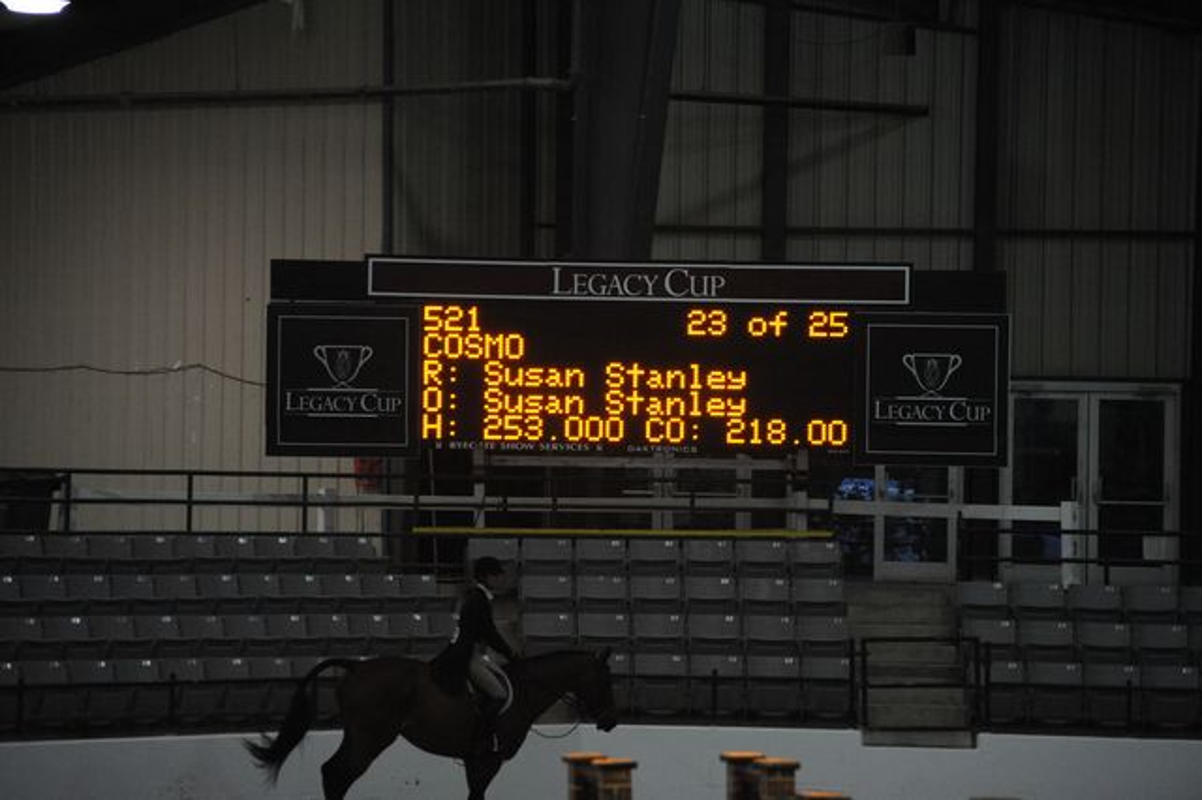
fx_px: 6674
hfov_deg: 10.3
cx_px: 601
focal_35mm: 200
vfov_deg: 6.9
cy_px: 400
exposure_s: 1/400
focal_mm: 200
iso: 6400
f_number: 5.6
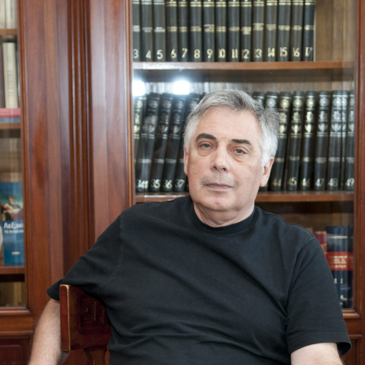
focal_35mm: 86
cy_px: 242
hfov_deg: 20.2
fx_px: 1026
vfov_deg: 20.1
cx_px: 193
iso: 500
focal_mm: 32
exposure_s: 1/125
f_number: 2.8
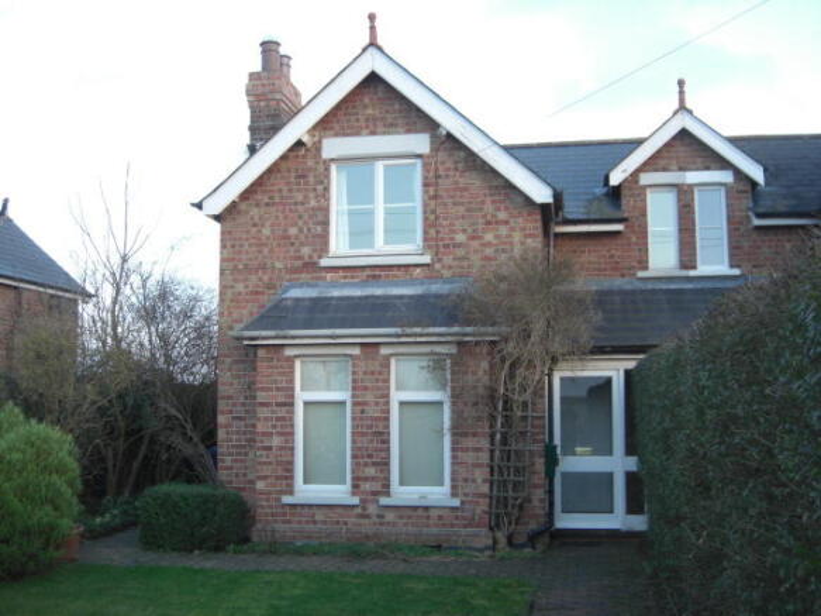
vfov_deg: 37.7
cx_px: 410
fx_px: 901
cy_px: 308
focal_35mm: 38
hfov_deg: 49.0
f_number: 2.8
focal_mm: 7.9
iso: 200
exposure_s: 1/60
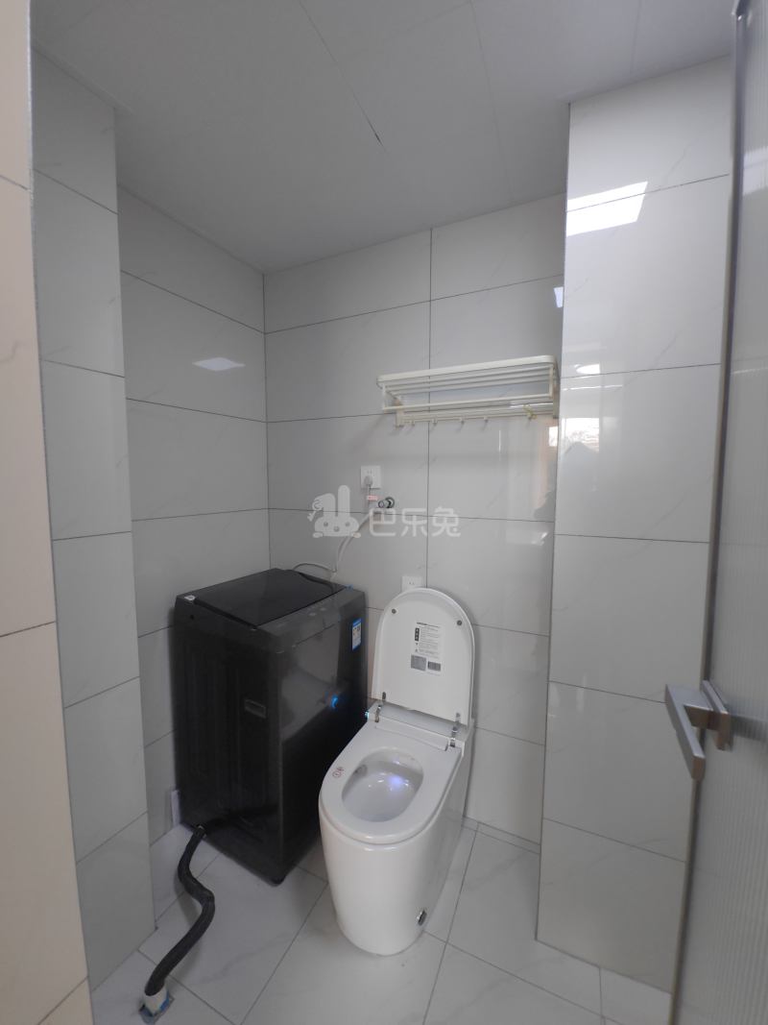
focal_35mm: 13
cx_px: 384
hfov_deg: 89.9
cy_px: 512
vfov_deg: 106.2
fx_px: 385
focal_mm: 1.95
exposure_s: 1/50
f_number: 2.2
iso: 125
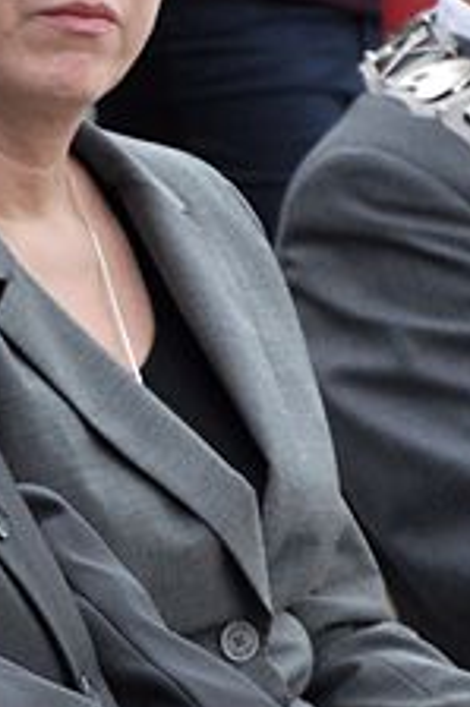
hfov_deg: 2.7
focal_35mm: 512
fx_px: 10041
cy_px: 295
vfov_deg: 4.0
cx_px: -726
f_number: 6.3
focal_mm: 90
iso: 500
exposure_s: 1/640
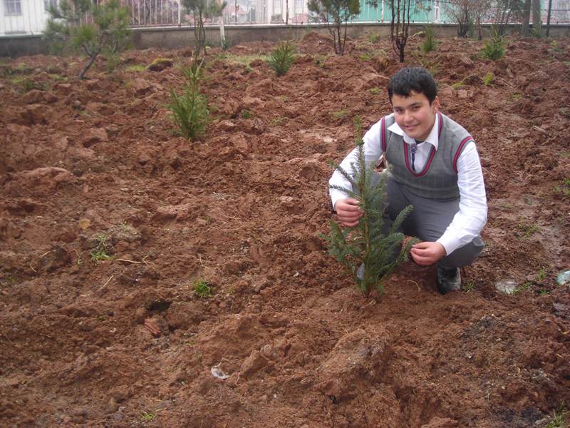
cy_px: 214
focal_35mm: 38
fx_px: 626
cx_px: 285
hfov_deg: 49.0
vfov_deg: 37.7
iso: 63
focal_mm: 6.3
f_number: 3.2
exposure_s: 1/30
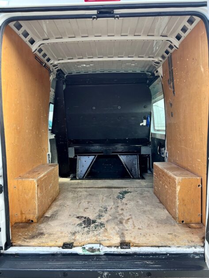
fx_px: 209
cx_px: 104
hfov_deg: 53.1
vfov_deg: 67.3
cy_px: 139
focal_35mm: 26
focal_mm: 5.7
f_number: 1.5
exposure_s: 1/230
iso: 50
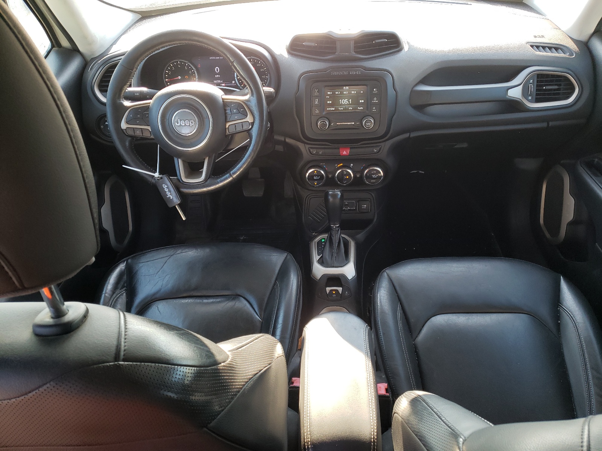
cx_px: 301
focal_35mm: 26
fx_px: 452
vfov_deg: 53.1
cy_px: 226
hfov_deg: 67.3
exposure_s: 1/120
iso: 59
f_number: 1.5
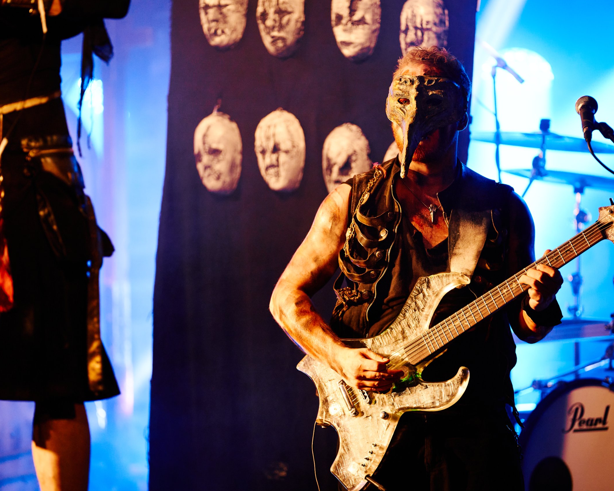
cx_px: 331
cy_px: 245
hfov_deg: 10.7
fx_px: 3271
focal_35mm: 180
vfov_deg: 8.6
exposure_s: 1/250
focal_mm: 159
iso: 400
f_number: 2.8
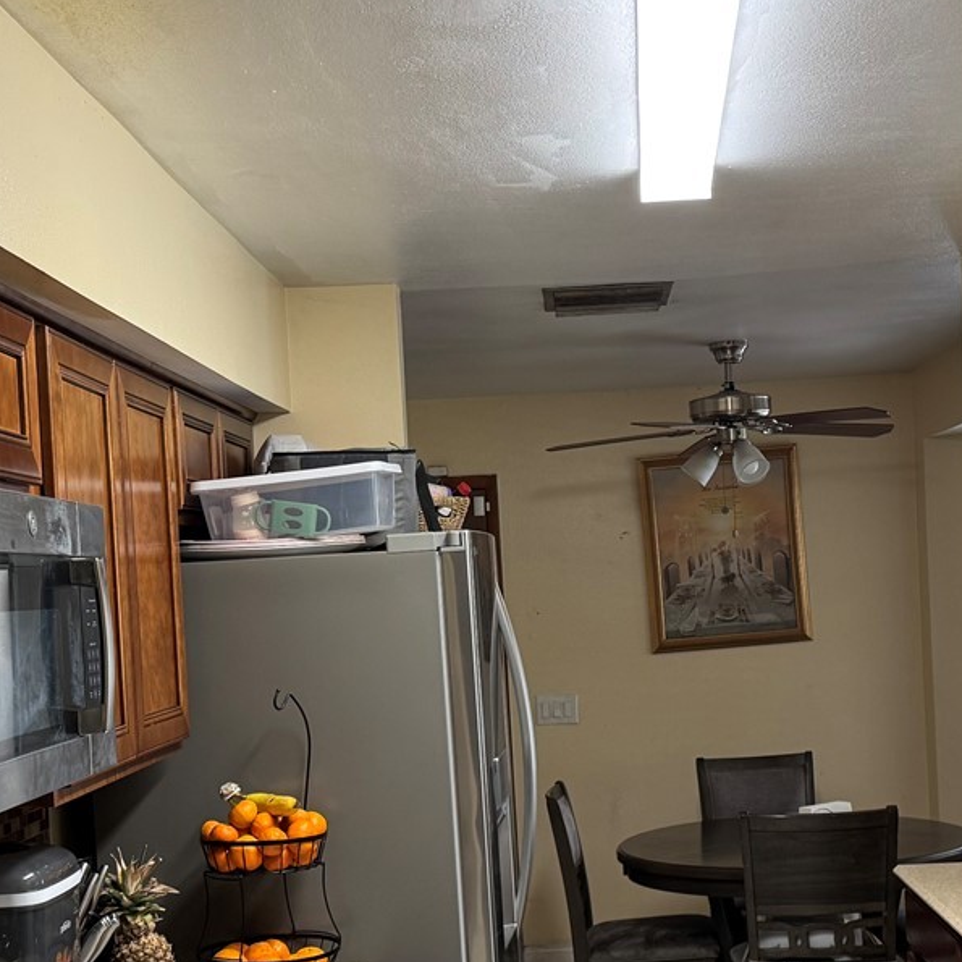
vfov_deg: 29.8
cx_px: 563
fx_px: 1792
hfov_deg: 30.0
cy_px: 647
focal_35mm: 57
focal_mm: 6.76
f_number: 1.78
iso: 125
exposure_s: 1/60
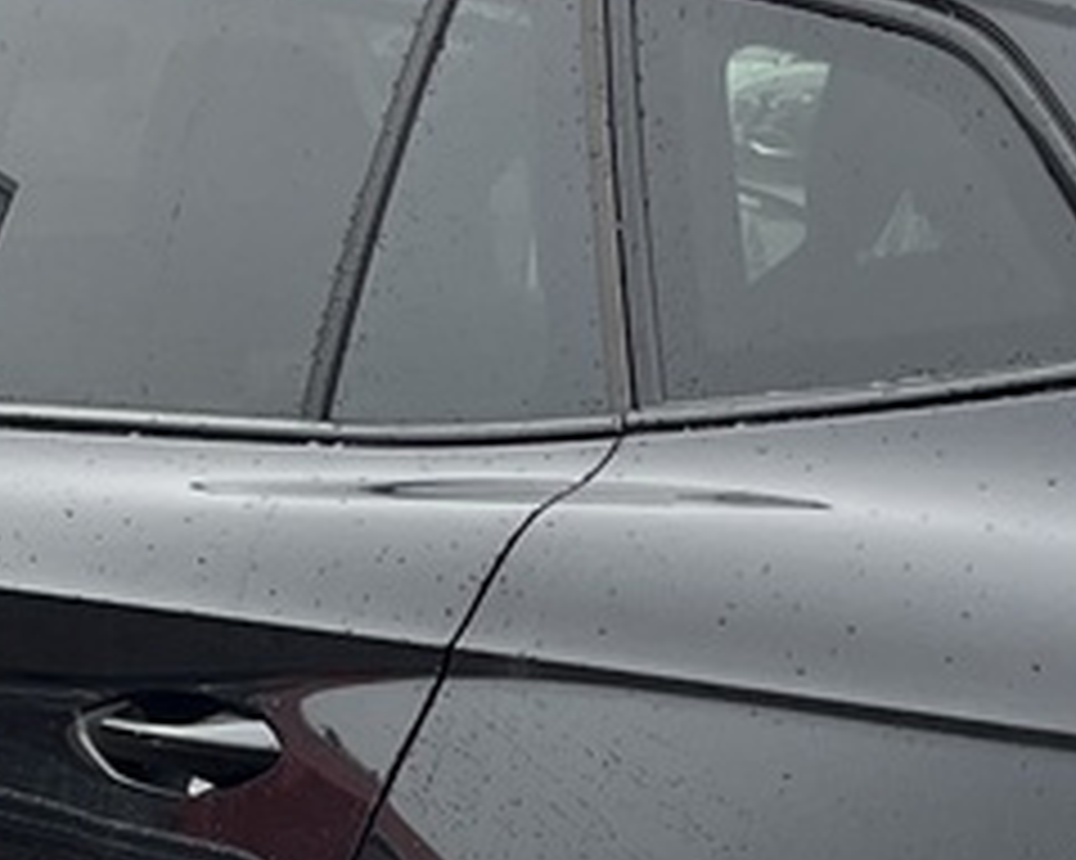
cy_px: 1139
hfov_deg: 12.5
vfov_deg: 9.9
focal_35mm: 153
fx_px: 4870
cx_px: 941
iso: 50
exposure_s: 1/318
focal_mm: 5.1
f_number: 1.6
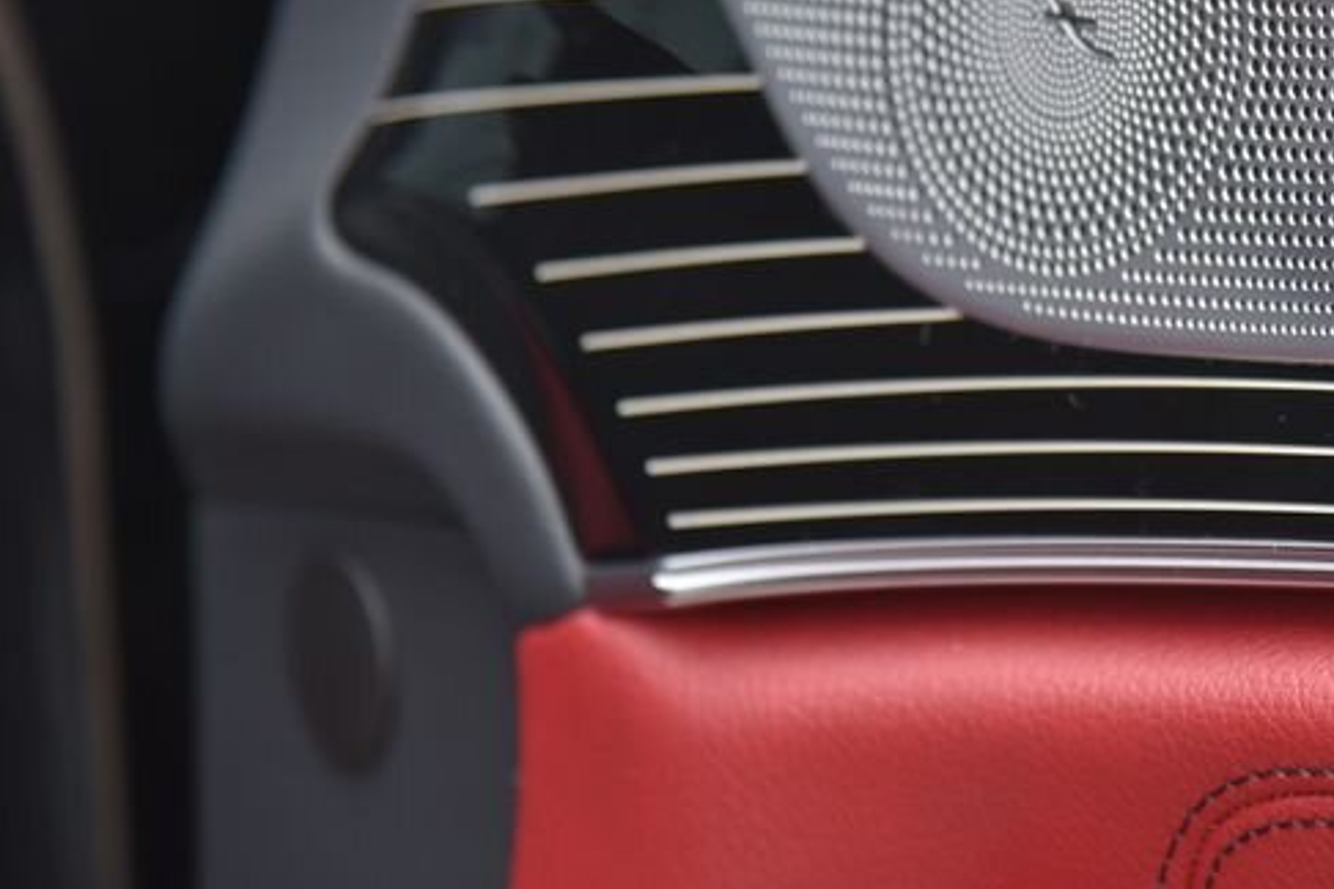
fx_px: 9374
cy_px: 55
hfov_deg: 8.1
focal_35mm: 253
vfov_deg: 5.4
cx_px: 1403
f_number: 4
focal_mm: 120
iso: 500
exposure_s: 1/60
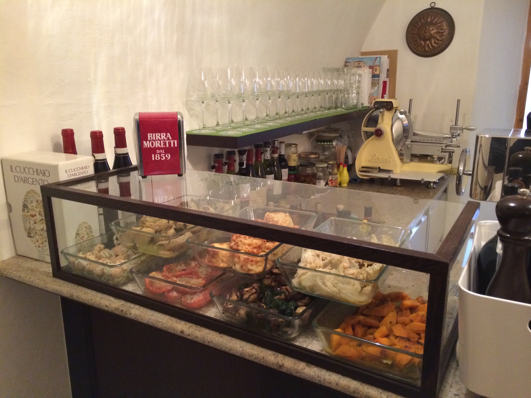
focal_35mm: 30
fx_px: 460
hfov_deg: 60.0
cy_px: 199
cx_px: 266
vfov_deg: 46.8
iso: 320
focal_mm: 4.12
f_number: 2.2
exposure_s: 1/25
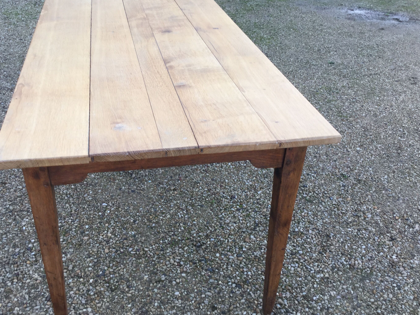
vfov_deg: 38.6
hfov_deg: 50.0
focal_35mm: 37
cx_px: 183
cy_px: 174
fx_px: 449
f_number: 2.4
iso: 25
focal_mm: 3.3
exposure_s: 1/100
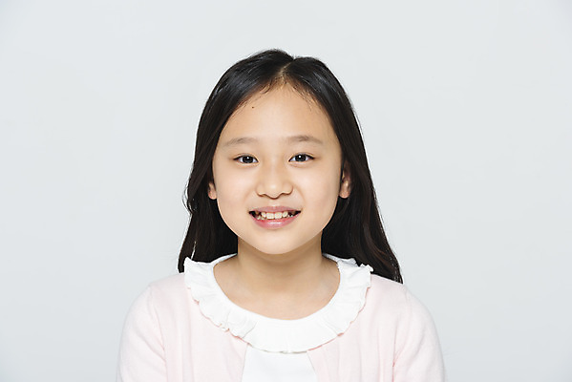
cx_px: 286
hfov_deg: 10.3
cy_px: 191
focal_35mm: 200
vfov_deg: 6.9
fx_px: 3179
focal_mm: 200
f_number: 14
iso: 100
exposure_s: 1/125
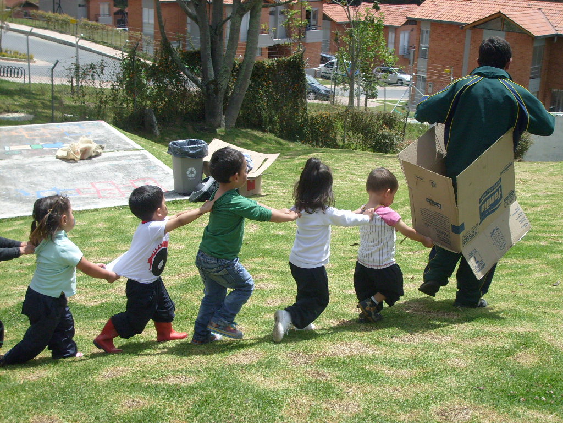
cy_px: 212
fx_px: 846
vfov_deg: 28.0
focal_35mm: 52
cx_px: 282
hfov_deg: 36.8
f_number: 8.4
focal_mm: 8.7
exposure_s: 1/250
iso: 80
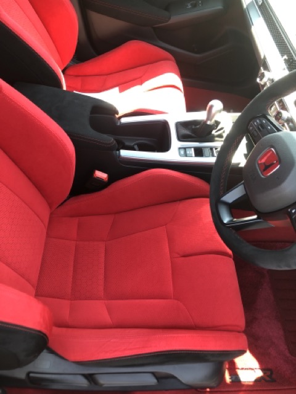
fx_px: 319
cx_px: 148
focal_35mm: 28
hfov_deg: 49.7
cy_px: 197
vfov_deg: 63.4
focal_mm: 3.99
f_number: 1.8
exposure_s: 1/30
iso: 25
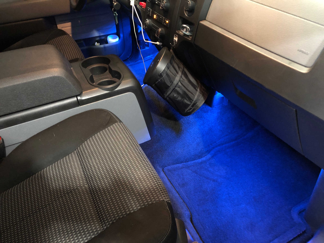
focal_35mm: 28
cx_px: 162
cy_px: 122
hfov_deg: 63.4
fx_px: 262
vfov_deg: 49.7
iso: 160
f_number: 1.8
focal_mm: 3.99
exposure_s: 1/4
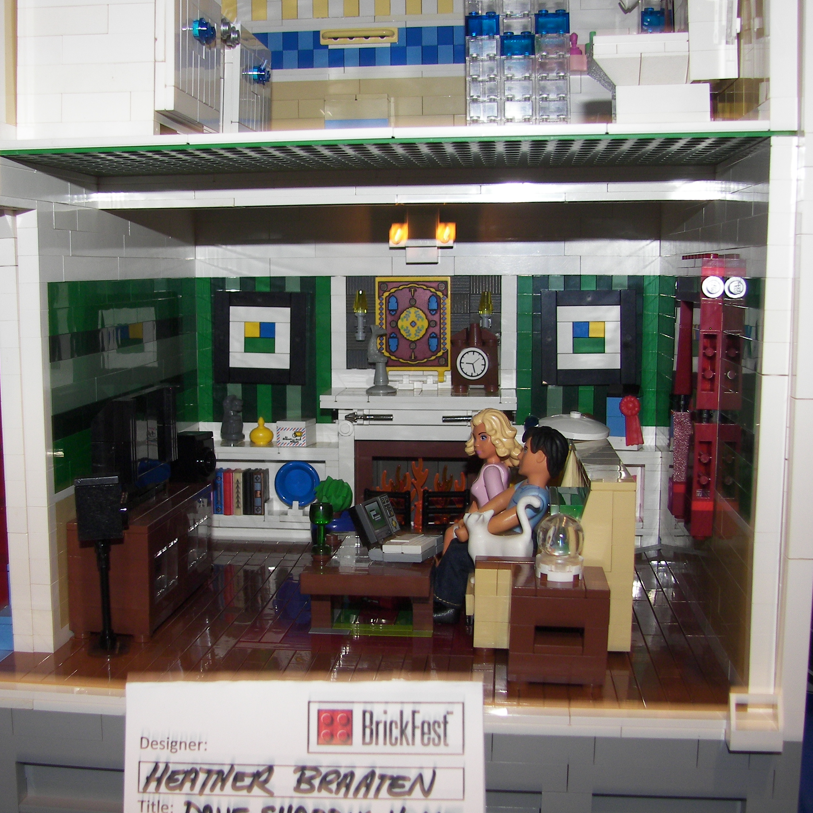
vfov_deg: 39.2
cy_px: 402
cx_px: 314
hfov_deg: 39.0
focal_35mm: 43
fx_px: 1143
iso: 64
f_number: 2.8
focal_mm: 6
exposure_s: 1/30
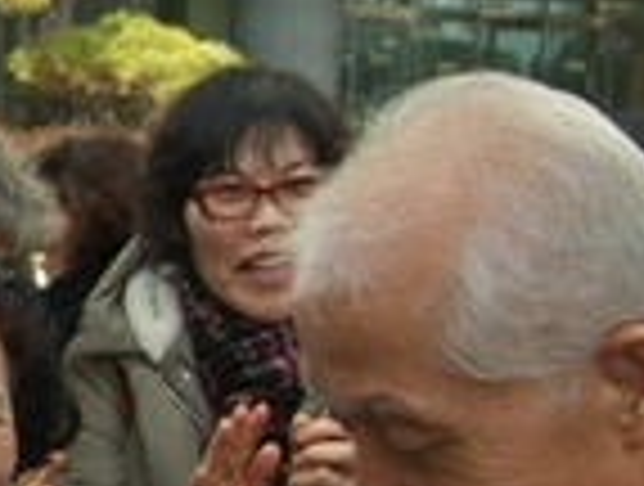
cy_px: 414
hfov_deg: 14.5
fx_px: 2331
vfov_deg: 11.8
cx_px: -351
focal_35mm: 125
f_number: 2.2
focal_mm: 7.4
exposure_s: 1/500
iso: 50
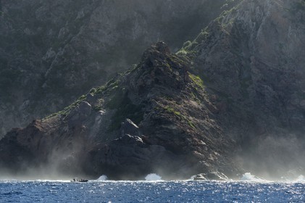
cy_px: 102
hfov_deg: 15.2
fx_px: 1143
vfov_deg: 10.1
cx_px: 152
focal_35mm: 135
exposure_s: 1/640
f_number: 9
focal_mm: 135
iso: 400
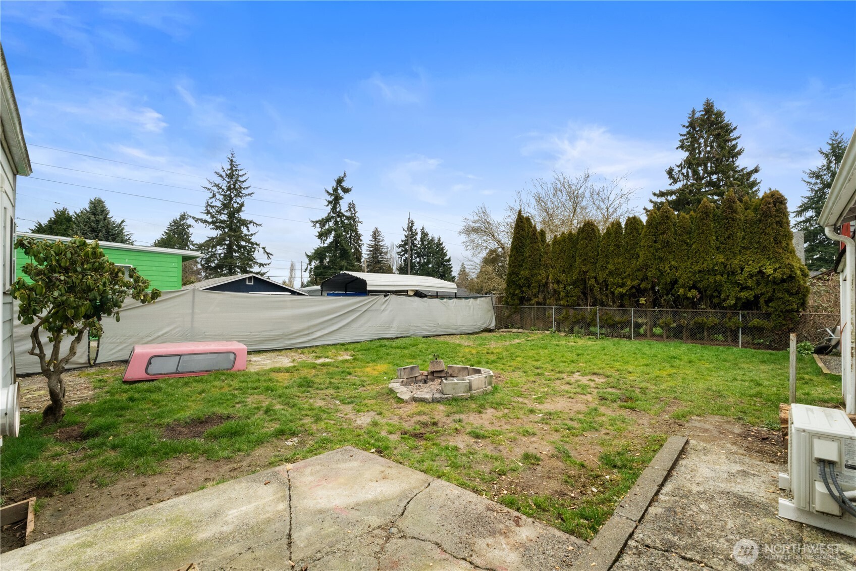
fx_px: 357
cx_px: 428
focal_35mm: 15
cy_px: 286
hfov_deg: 100.4
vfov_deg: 77.3
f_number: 8
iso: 800
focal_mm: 10
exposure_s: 1/50
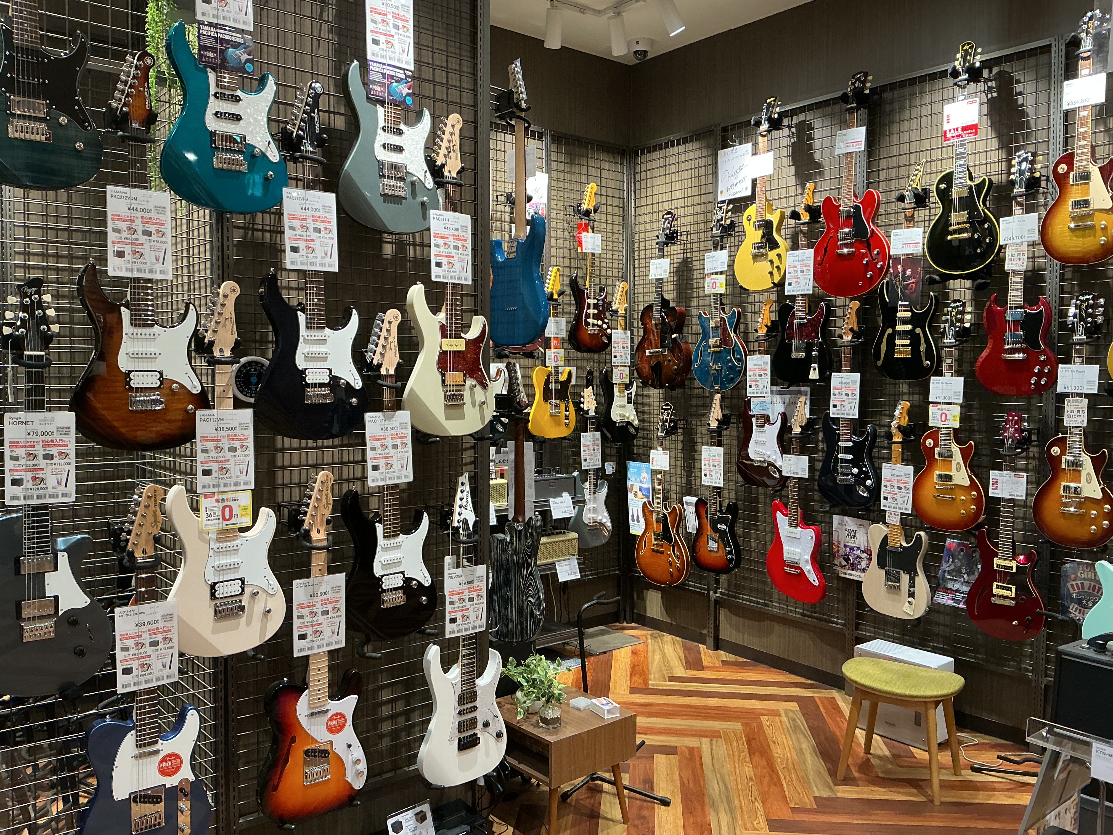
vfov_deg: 48.2
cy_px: 418
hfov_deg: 61.7
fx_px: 932
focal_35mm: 29
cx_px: 556
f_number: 1.8
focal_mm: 3
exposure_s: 1/60
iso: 80
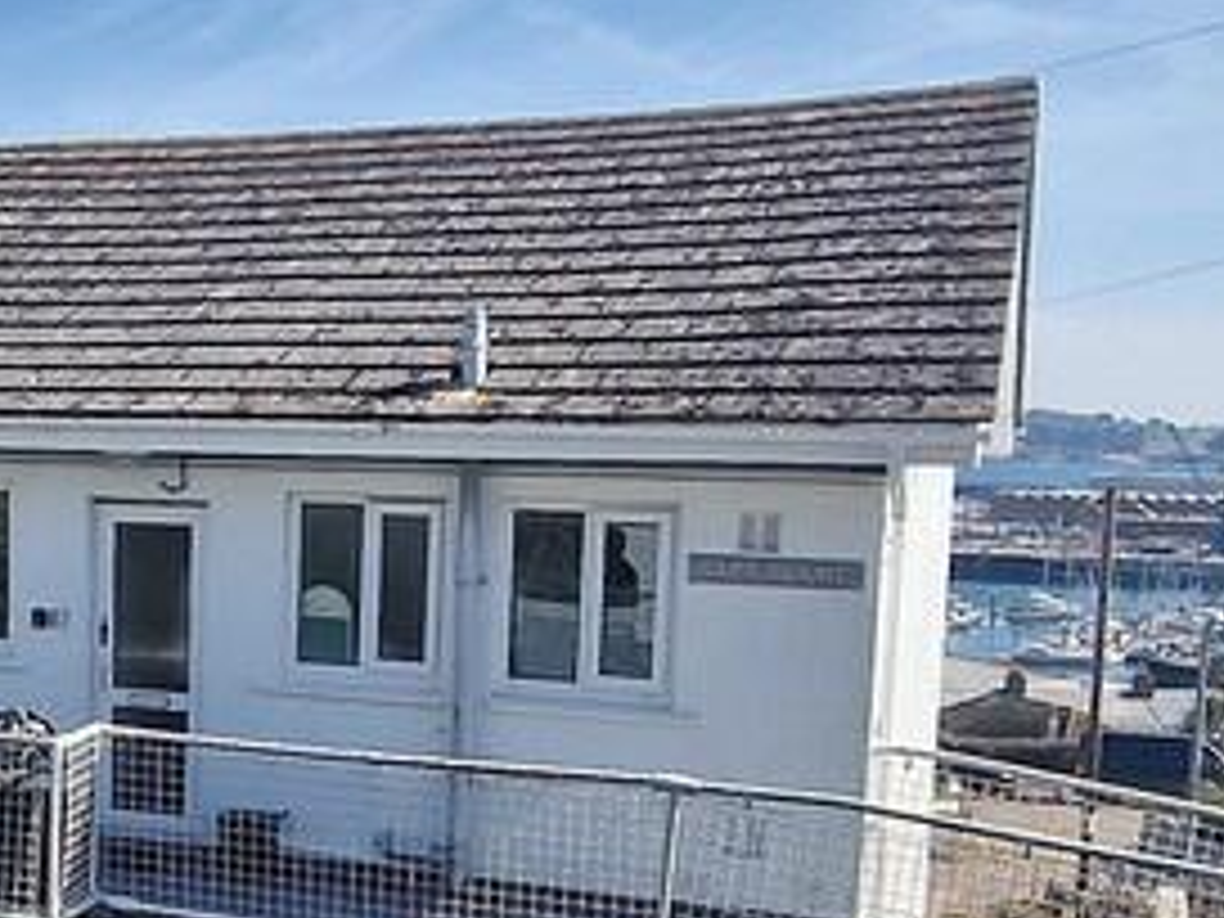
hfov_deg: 36.6
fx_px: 1733
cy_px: 621
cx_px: 130
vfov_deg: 29.4
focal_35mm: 49
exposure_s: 1/2128
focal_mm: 2.2
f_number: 2.2
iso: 50
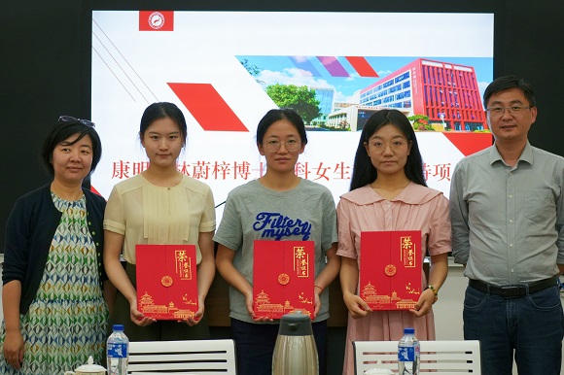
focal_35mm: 132
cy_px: 188
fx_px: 2067
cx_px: 282
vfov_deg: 10.4
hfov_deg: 15.5
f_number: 5
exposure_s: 1/60
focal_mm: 88
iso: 400
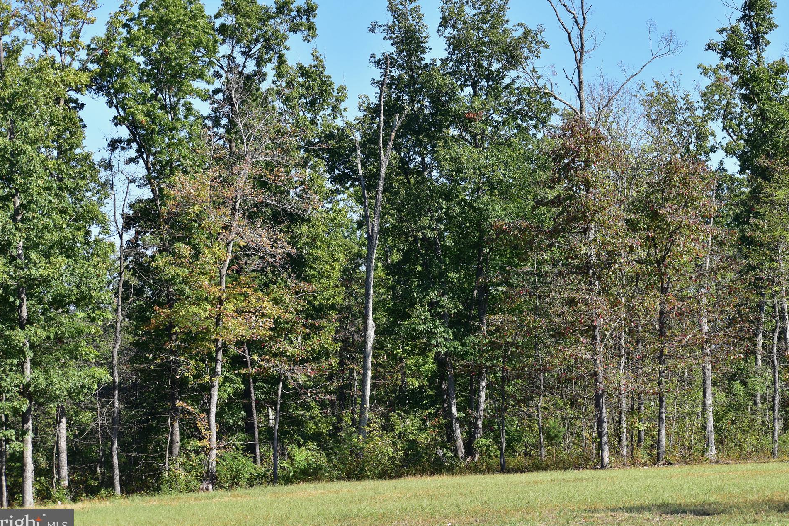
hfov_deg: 18.1
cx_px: 406
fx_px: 2477
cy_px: 256
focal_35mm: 113
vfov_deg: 12.1
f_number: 6.3
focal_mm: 70
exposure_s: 1/800
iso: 320
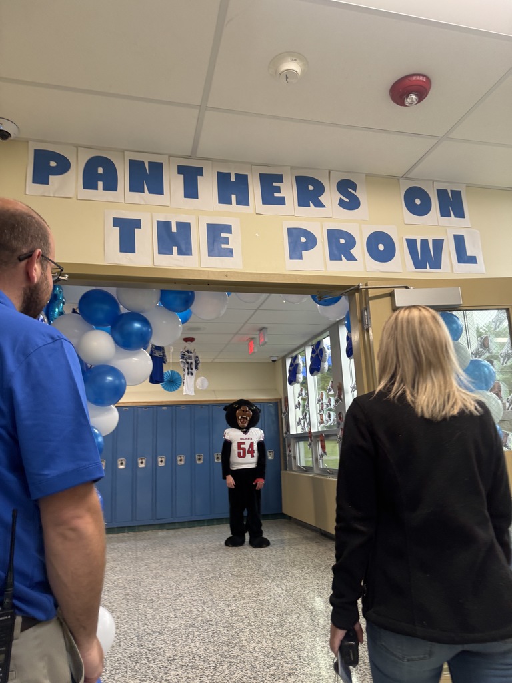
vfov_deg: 71.6
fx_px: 473
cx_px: 256
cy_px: 342
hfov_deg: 56.8
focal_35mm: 24
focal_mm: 6.76
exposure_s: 1/60
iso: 125
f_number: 1.78
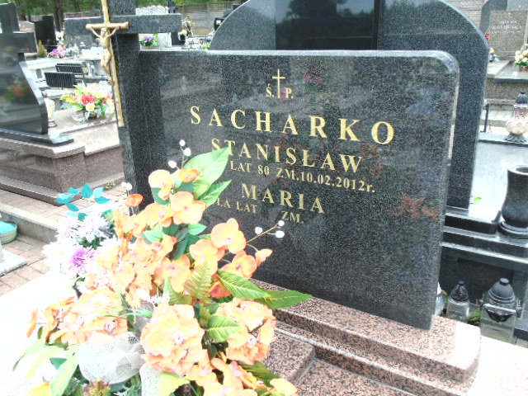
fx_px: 442
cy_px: 198
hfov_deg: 61.7
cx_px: 264
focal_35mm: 29
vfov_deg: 48.2
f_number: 3.6
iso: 80
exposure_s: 1/160
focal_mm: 5.2
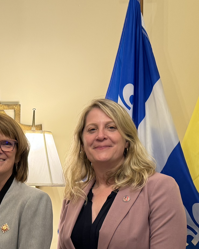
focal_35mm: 72
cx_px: -41
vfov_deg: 26.0
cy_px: 195
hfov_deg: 19.9
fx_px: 530
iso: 125
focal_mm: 6.76
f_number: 1.78
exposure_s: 1/60
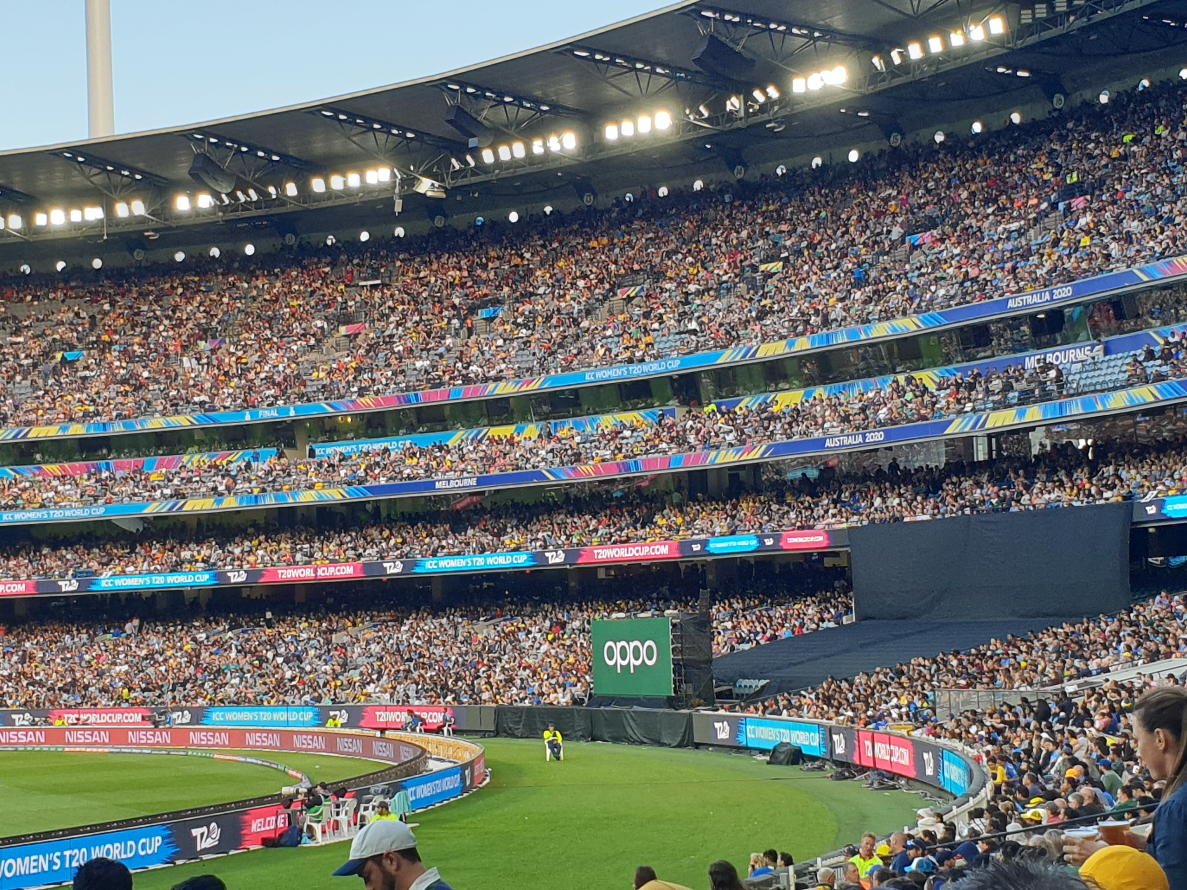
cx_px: 594
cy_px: 445
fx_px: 892
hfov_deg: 67.3
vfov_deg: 53.1
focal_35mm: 26
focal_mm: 4.3
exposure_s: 1/151
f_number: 2.4
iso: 50
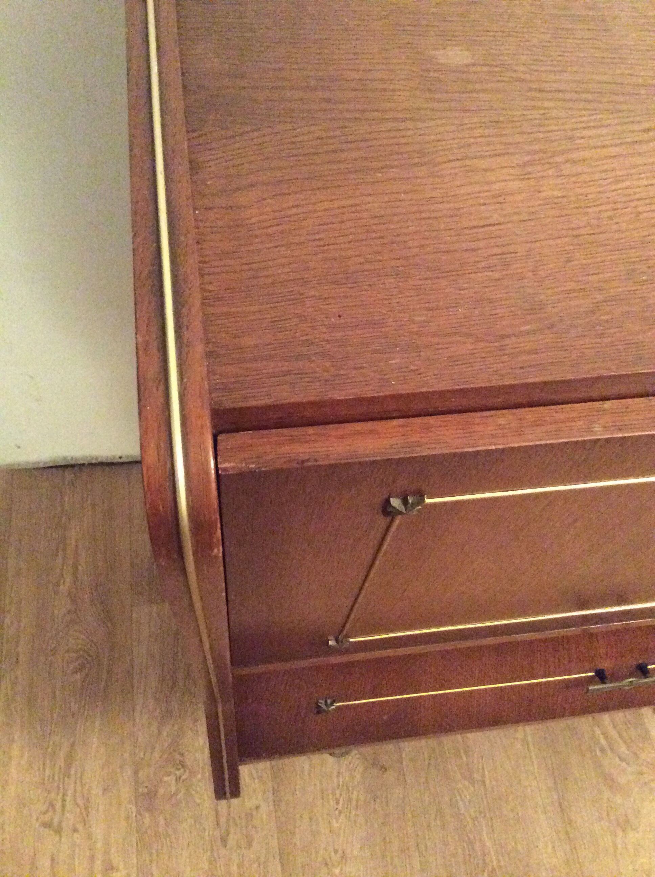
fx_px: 809
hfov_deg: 44.1
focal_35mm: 32
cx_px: 328
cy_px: 438
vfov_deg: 56.9
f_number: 2.4
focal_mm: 3.3
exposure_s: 1/17
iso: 800
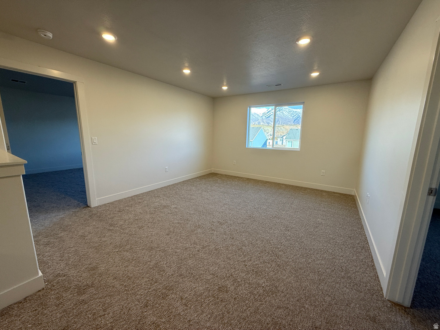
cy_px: 165
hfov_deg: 102.1
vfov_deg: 85.7
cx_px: 220
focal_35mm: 14
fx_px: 178
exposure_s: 1/120
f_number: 2.2
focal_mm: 2.22
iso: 100
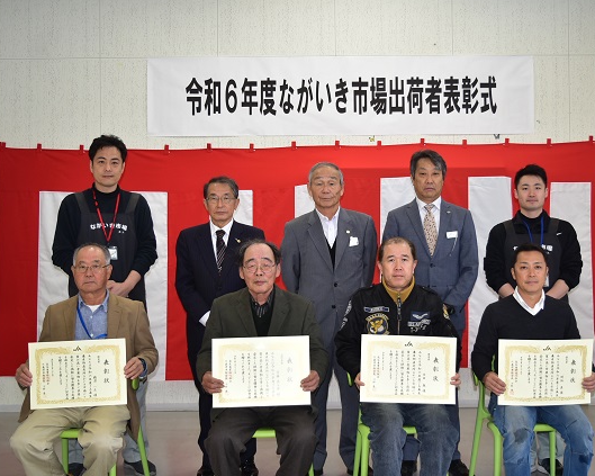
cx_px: 335
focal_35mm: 45
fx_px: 792
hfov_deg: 41.1
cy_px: 234
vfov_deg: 33.4
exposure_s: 1/125
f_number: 4
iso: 400
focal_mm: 26
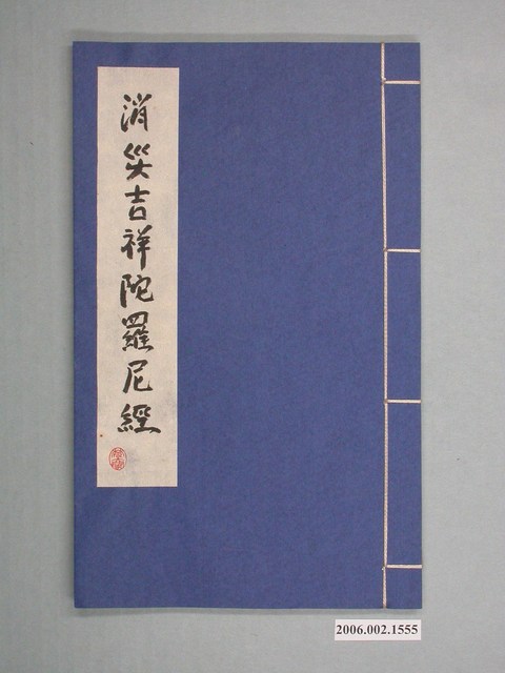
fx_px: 1206
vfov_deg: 31.2
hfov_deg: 23.7
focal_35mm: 62
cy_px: 336
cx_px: 252
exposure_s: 1/30
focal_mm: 12.9
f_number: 6.4
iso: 200
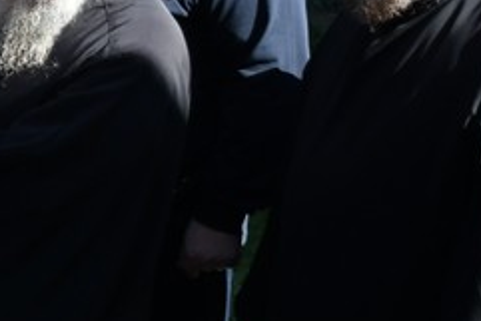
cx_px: -533
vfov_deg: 6.9
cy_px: 126
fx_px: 2660
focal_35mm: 199
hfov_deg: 9.5
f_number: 3.5
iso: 500
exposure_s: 1/1600
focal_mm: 27
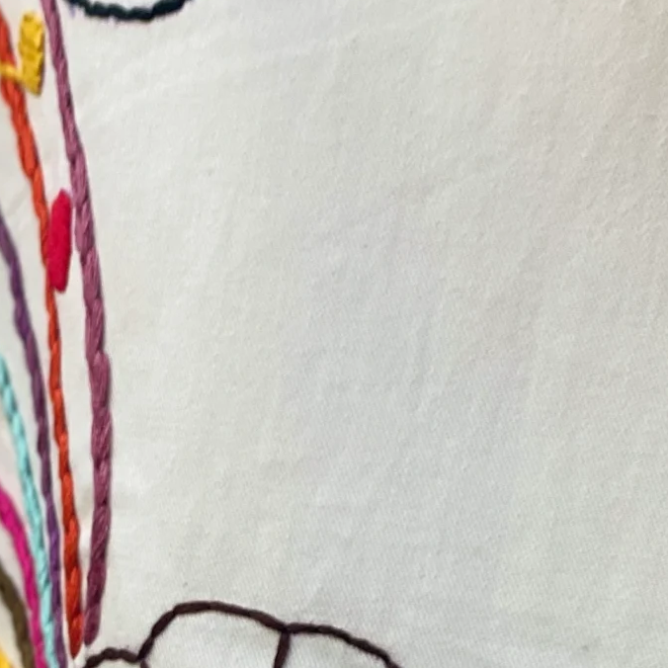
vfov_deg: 9.7
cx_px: 160
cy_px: 1076
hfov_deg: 10.0
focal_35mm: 174
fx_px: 3799
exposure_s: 1/122
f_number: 2
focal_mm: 6
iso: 50
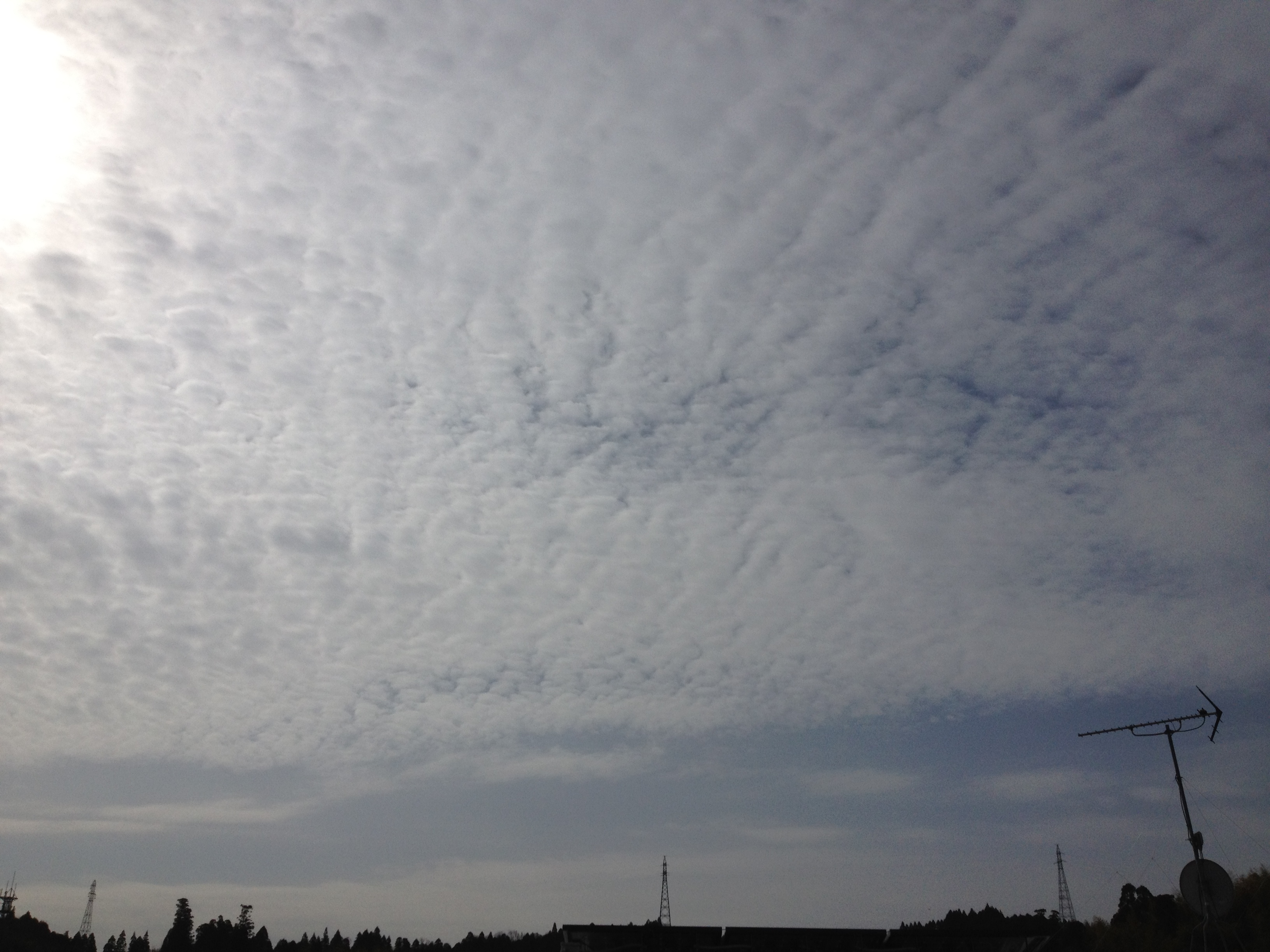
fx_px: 1284
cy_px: 476
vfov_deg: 40.7
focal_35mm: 35
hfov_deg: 52.6
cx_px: 635
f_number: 2.4
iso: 64
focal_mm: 4.28
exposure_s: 1/13889
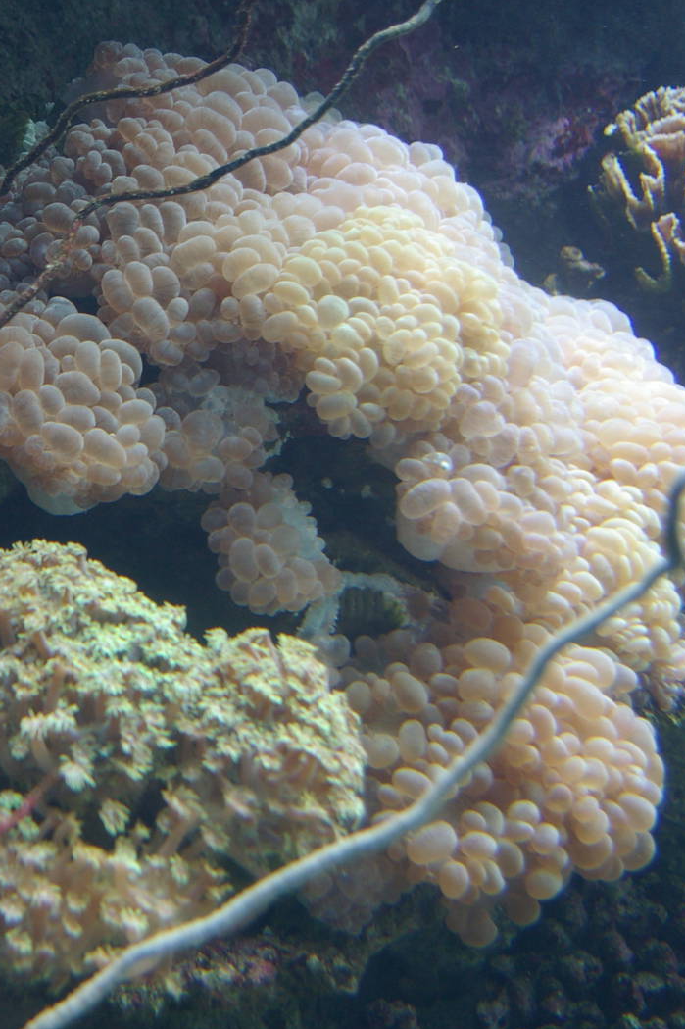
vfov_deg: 31.4
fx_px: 1827
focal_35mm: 64
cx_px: 8
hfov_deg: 20.6
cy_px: 512
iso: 400
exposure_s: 1/45
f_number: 4
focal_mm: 28
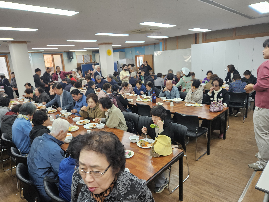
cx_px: 134
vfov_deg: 58.9
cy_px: 101
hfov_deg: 73.9
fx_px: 179
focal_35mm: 23
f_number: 1.8
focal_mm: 5.4
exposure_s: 1/120
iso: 200
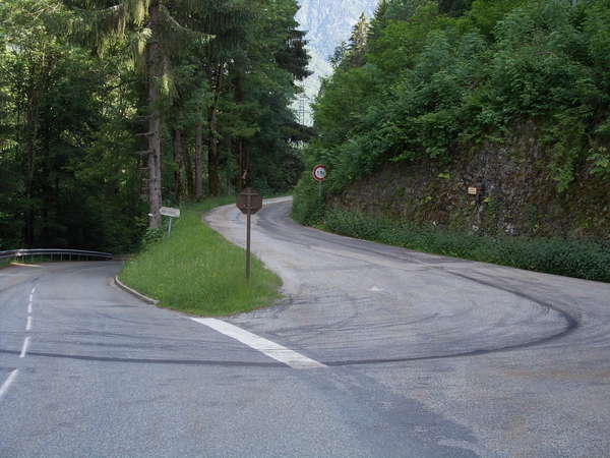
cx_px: 305
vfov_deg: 24.4
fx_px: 1057
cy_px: 229
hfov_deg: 32.2
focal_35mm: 60
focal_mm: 8.5
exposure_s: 1/100
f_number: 4
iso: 80
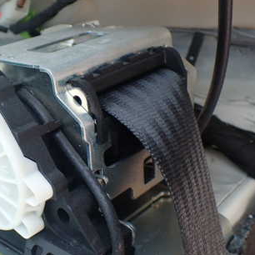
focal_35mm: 52
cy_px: 126
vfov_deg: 32.8
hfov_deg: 31.7
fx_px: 433
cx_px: 43
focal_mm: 5.4
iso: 200
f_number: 2.3
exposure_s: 1/125
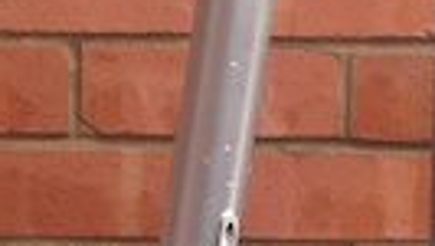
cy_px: 148
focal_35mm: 229
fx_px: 2643
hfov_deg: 9.3
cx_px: 435
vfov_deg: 5.3
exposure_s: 1/593
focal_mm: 4.28
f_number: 2.4
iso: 50
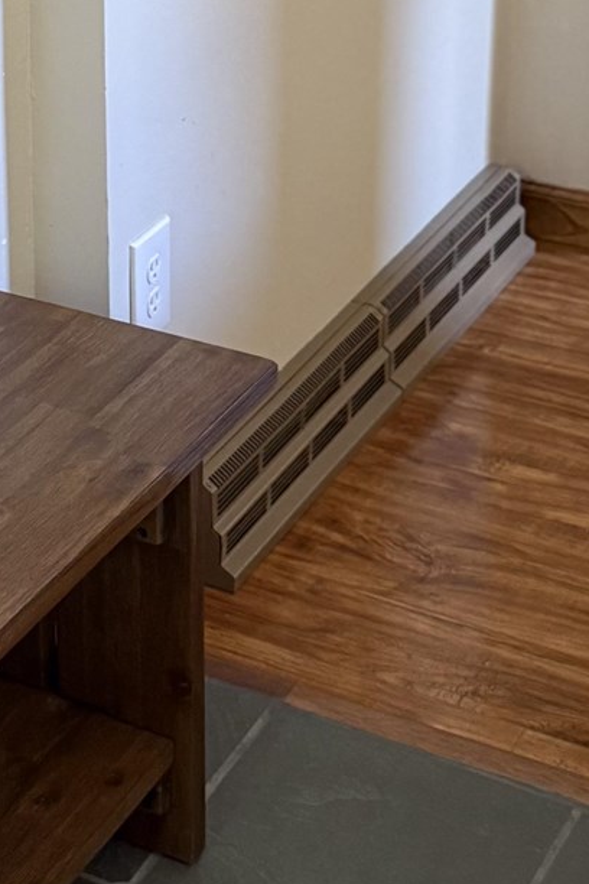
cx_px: 61
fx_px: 2307
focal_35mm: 94
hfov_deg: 14.4
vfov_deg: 20.9
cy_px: -10
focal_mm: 6.76
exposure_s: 1/60
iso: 320
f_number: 1.78
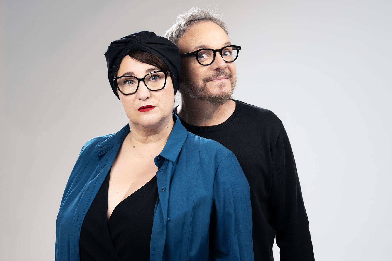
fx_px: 762
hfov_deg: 28.8
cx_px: 196
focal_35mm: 70
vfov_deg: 19.5
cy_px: 130
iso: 400
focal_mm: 70
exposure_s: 1/160
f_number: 8
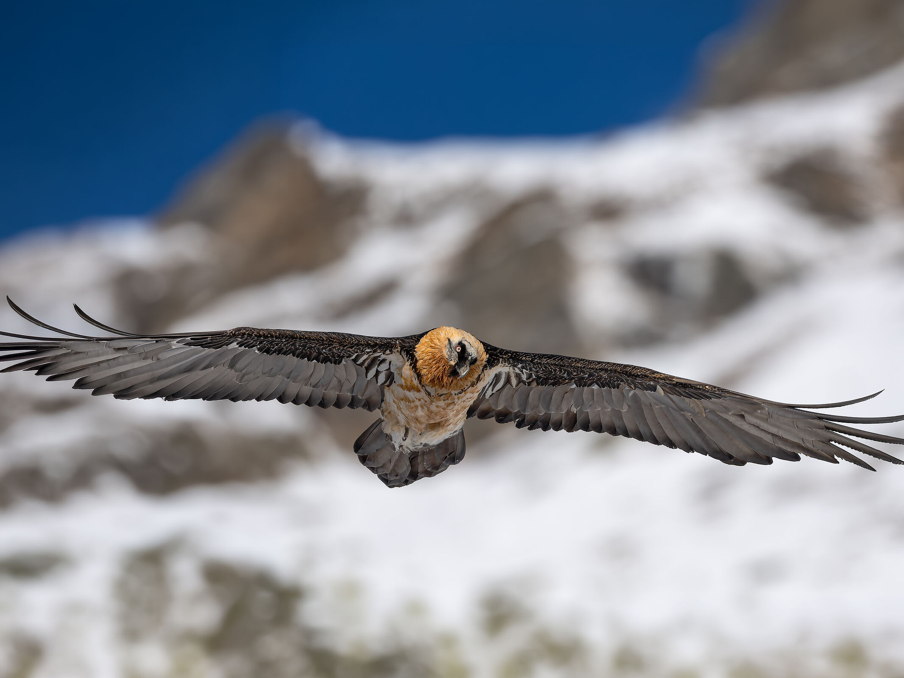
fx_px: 19821
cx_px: 455
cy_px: 339
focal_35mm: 759
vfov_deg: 2.0
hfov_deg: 2.6
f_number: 5.6
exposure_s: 1/3200
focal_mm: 700
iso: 110
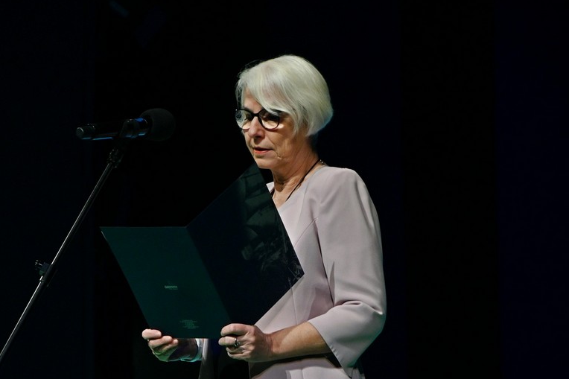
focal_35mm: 165
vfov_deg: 8.3
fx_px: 2607
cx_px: 172
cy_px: 271
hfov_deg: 12.4
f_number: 4
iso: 800
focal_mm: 70
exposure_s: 1/125
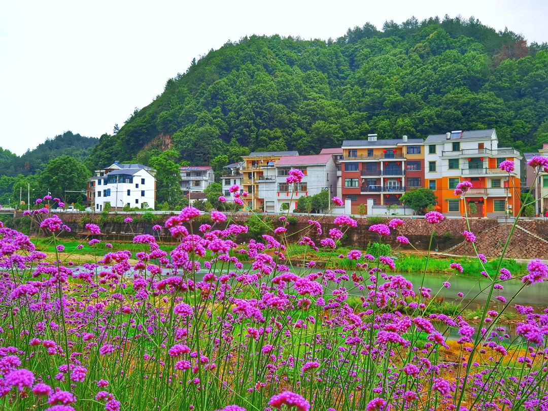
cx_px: 274
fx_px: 554
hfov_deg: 52.6
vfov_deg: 40.7
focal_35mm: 35
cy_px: 206
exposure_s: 1/3058
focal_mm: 6.71
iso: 50
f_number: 1.9
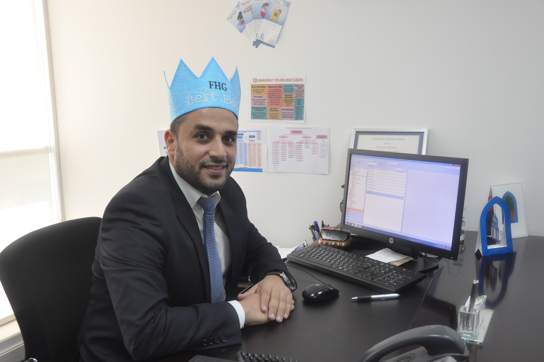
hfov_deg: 53.2
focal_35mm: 36
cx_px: 272
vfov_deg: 36.8
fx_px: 543
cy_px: 181
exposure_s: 1/40
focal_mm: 24
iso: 800
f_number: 6.3
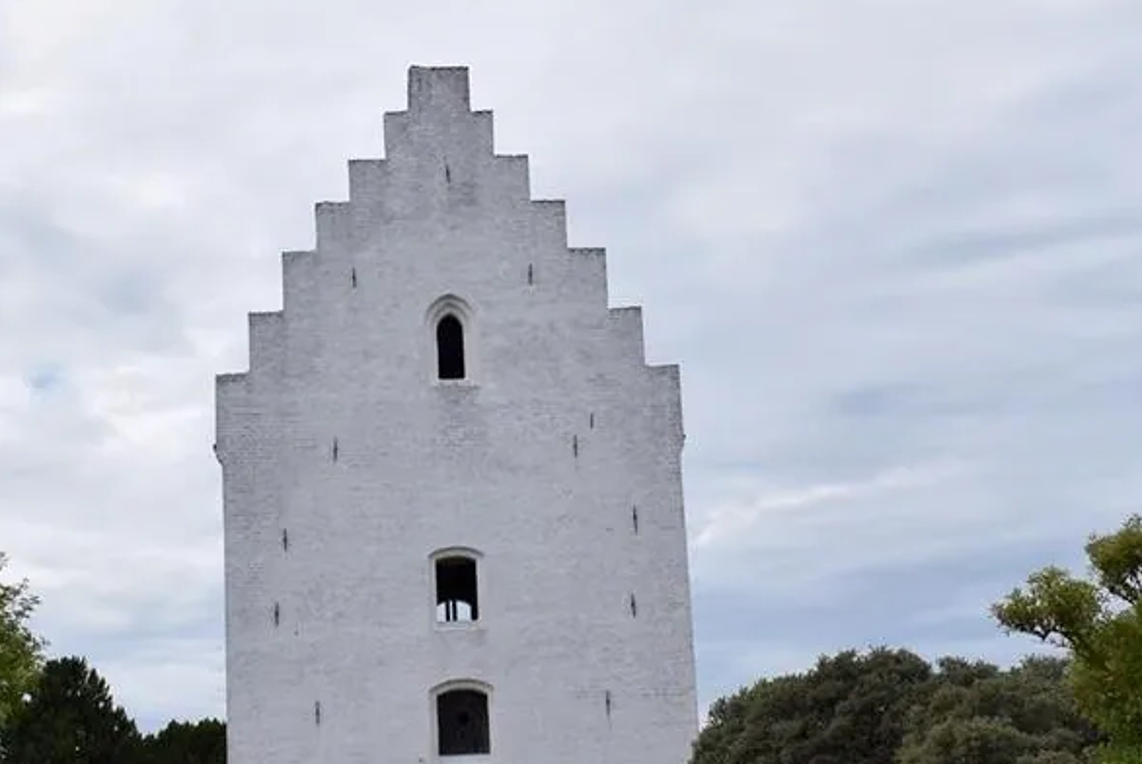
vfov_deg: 23.5
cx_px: 472
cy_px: 341
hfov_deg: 34.4
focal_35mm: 58
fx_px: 1839
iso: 200
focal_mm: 21
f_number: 11
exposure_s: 1/500
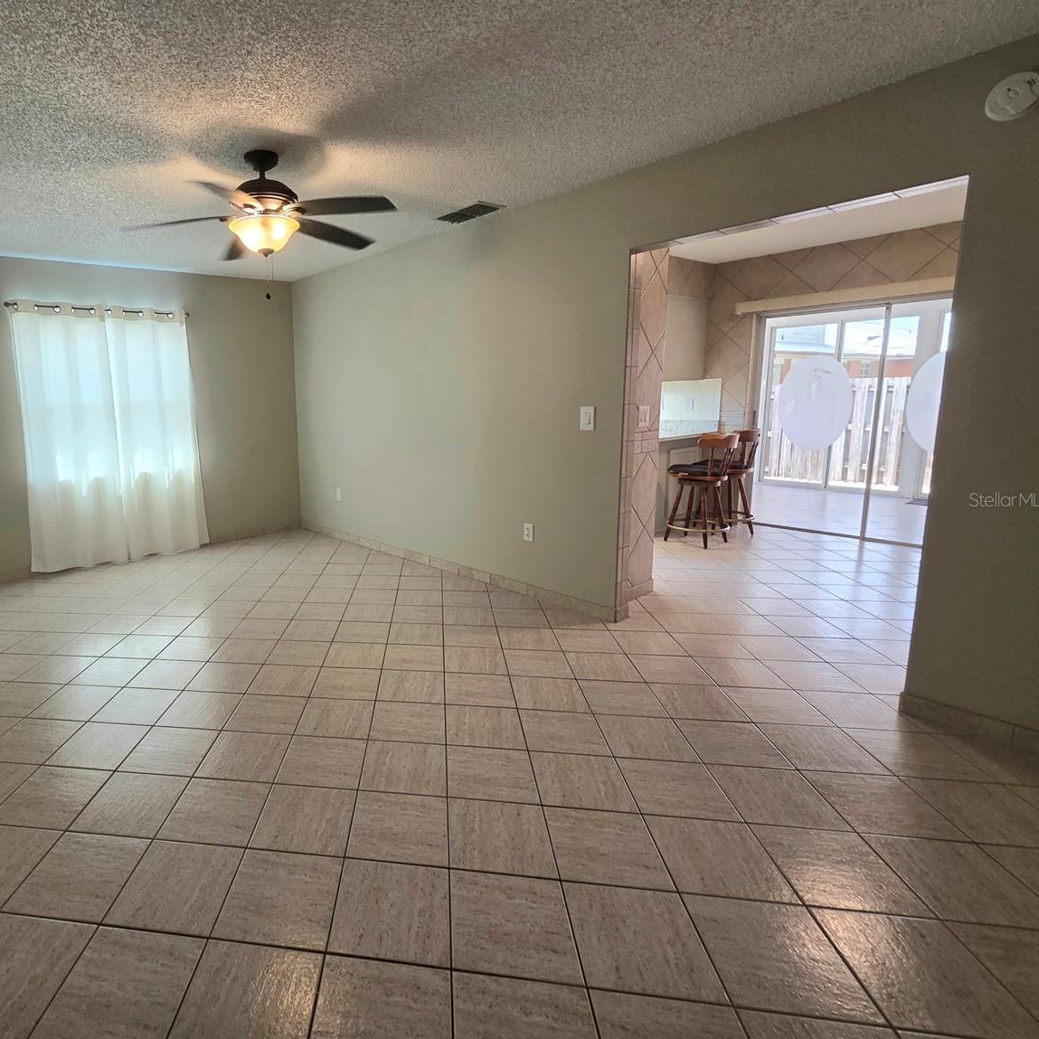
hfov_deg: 83.8
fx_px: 543
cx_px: 331
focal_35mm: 16
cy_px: 499
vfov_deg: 87.4
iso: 80
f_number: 2.2
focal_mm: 2.2
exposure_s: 1/40
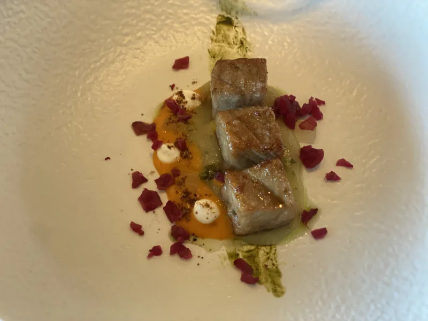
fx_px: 643
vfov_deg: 28.0
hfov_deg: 36.8
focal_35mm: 52
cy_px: 160
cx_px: 214
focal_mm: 6
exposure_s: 1/100
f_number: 2
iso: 200
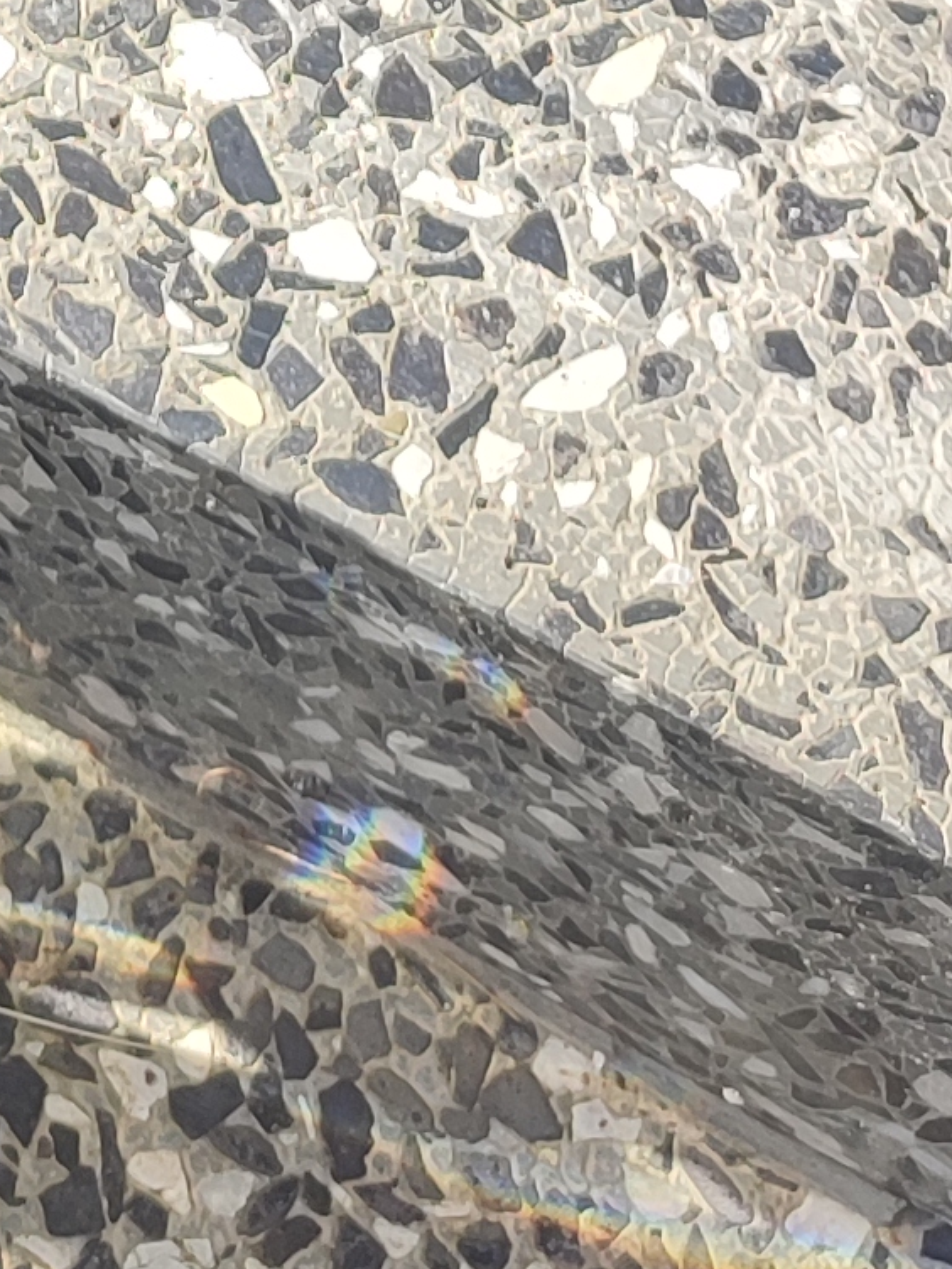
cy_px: -1451
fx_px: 4877
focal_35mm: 133
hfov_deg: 11.0
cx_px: -140
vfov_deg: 12.6
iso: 50
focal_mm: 6.04
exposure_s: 1/437
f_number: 1.9
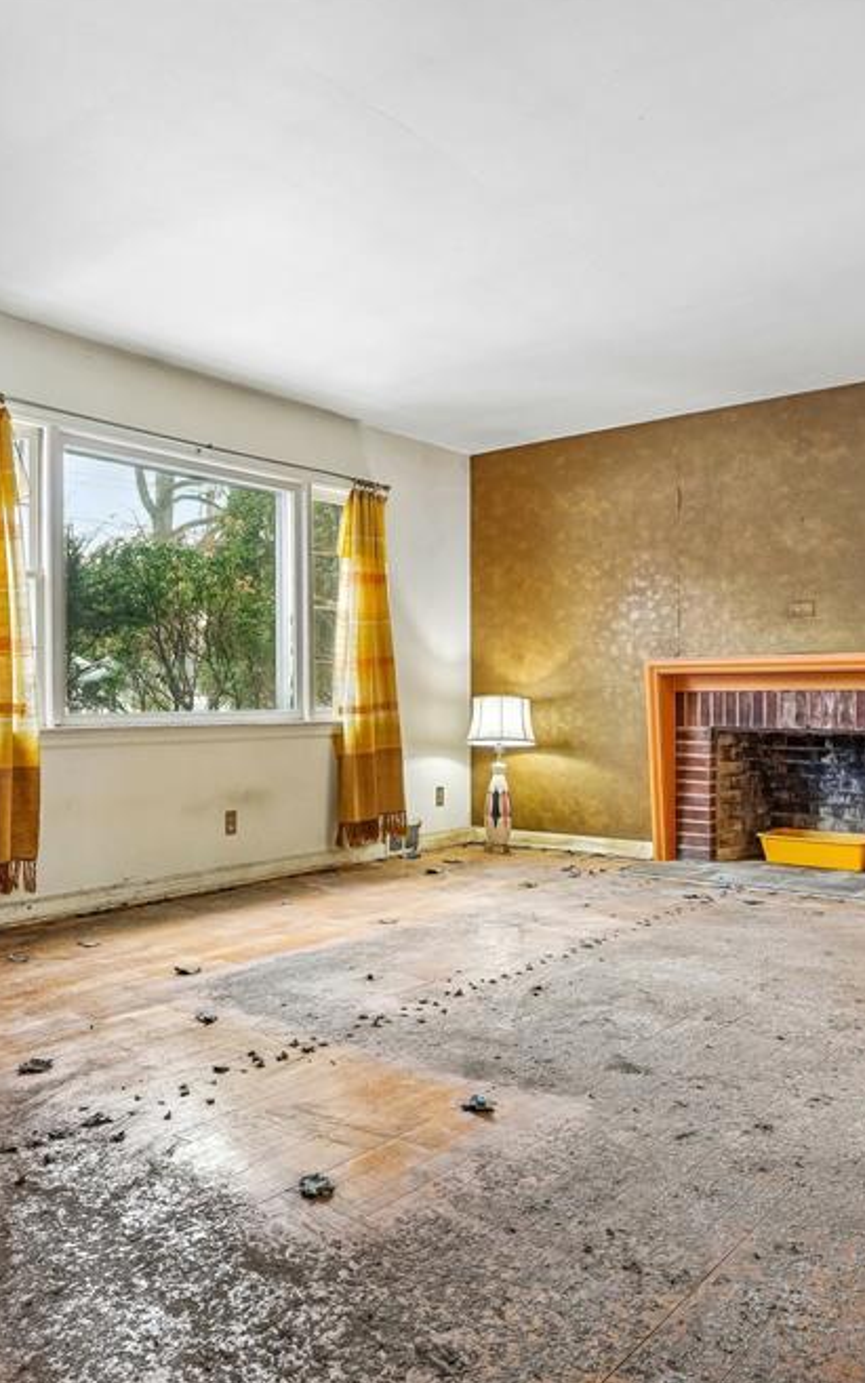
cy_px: 703
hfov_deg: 45.6
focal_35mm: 27
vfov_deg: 68.4
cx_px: 316
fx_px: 1018
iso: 800
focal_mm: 17
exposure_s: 1/15
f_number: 7.1
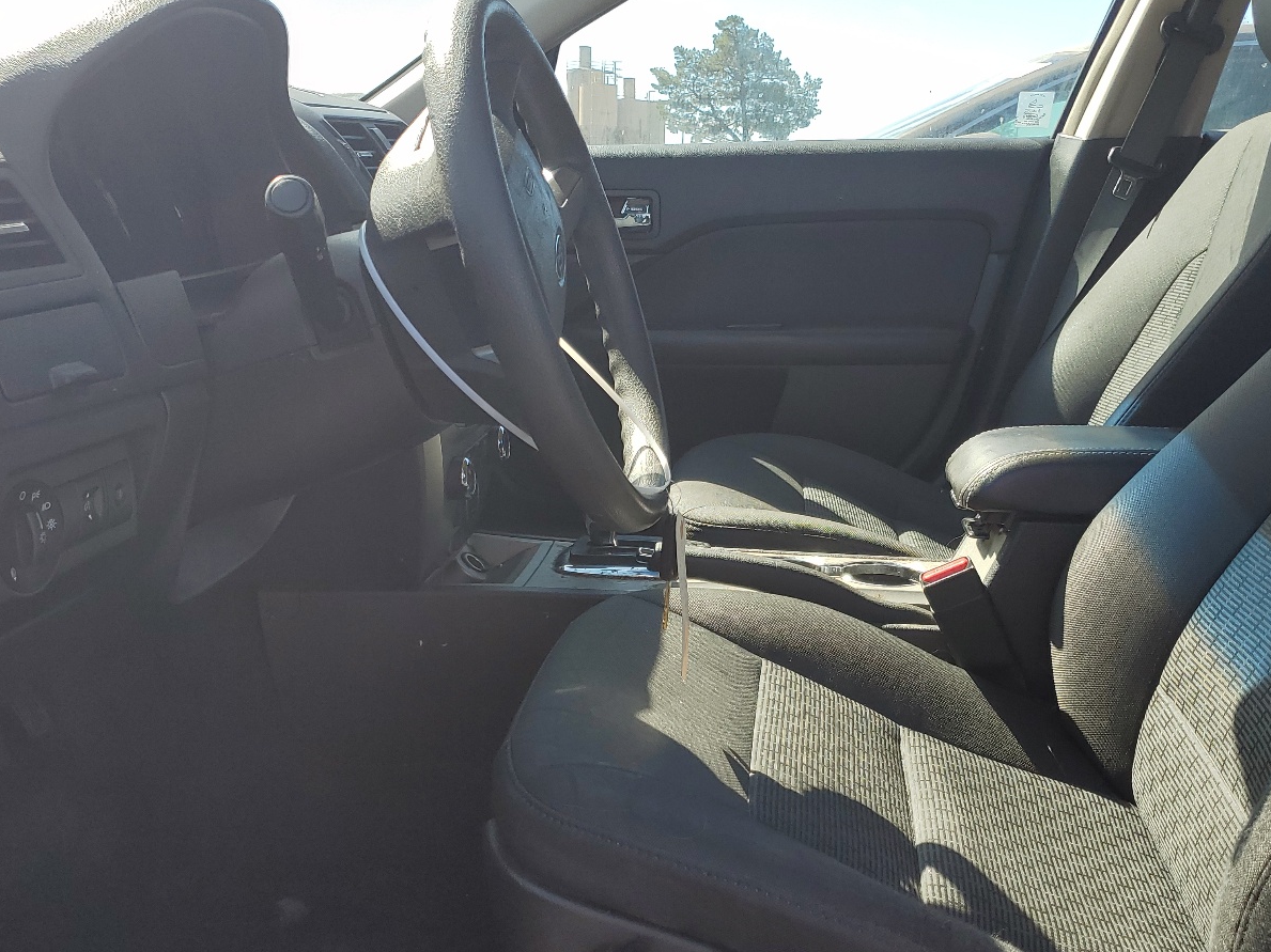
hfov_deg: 52.6
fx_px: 1285
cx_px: 630
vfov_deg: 40.6
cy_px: 534
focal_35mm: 35
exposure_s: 1/909
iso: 50
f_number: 1.5
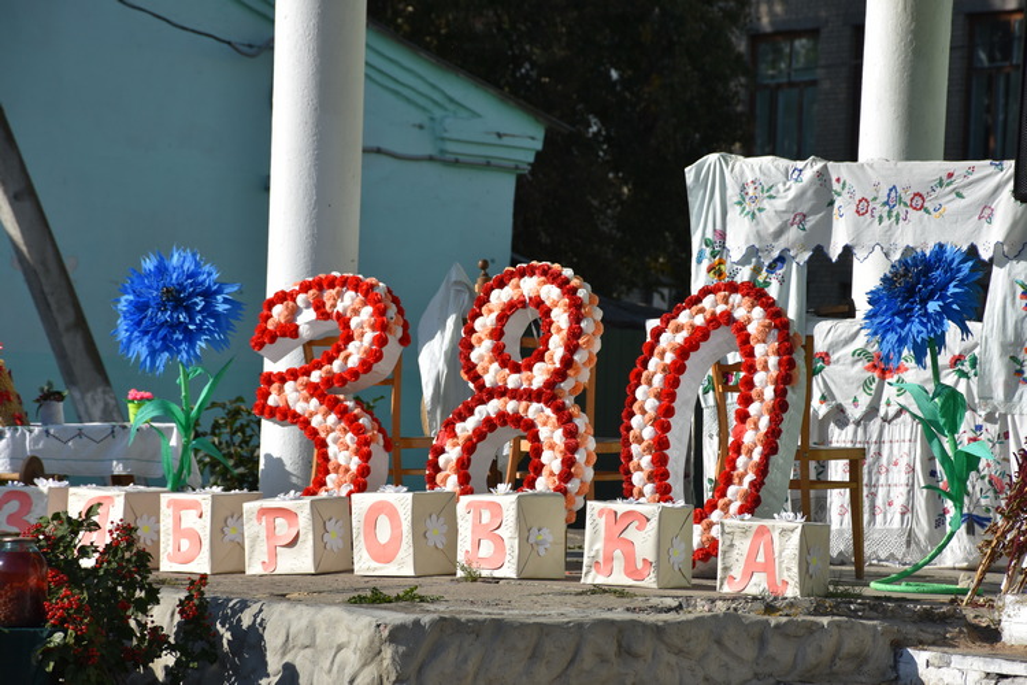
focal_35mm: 168
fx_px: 4792
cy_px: 342
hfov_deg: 12.2
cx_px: 514
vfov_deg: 8.2
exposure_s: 1/500
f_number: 8
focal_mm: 112
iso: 110
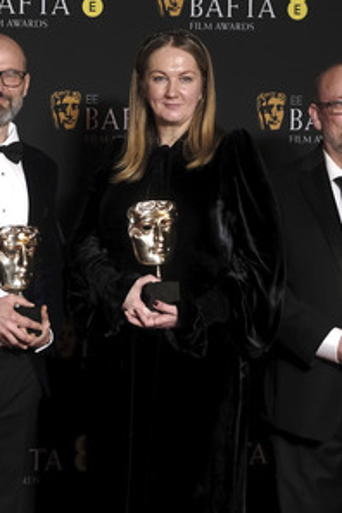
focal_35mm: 144
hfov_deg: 9.5
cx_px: 153
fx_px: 2052
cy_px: 257
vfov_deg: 14.3
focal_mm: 63.4
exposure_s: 1/320
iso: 1600
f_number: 2.8
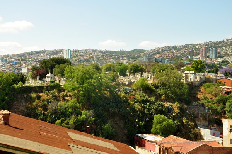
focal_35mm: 57
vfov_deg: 23.7
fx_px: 367
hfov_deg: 35.1
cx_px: 116
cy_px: 77
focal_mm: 38
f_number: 10
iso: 200
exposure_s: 1/200
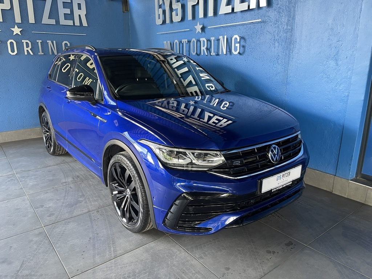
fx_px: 269
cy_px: 140
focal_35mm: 25
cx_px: 186
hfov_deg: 69.4
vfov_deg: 54.9
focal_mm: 5.1
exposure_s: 1/50
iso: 160
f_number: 1.6
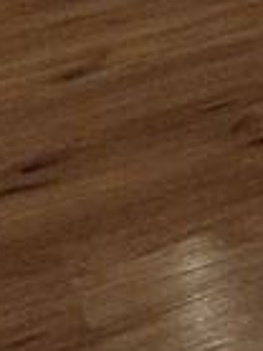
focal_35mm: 199
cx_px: 673
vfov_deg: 8.5
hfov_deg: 7.0
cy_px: -669
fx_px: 2019
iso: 253
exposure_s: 1/40
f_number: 1.7
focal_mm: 4.71
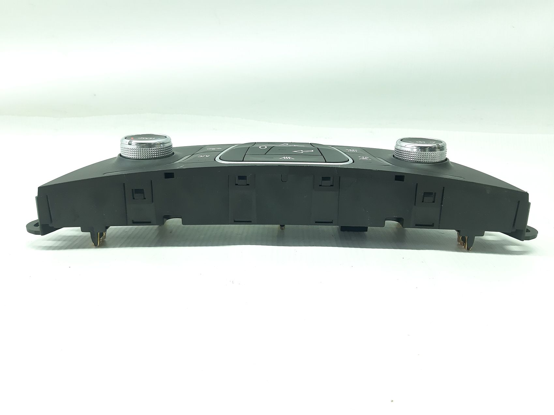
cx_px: 277
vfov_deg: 51.3
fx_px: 432
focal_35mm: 27
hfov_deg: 65.3
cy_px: 208
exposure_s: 1/50
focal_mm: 3.93
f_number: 1.7
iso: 160
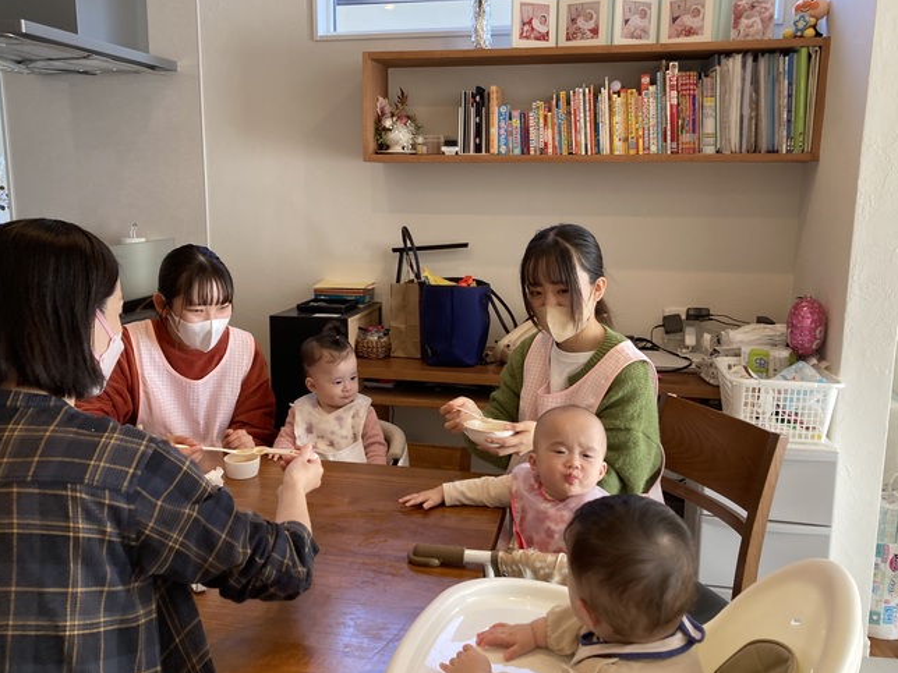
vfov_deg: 44.2
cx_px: 441
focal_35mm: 32
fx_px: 830
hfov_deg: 56.8
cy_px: 348
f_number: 1.8
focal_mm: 3.99
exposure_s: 1/77
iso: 80
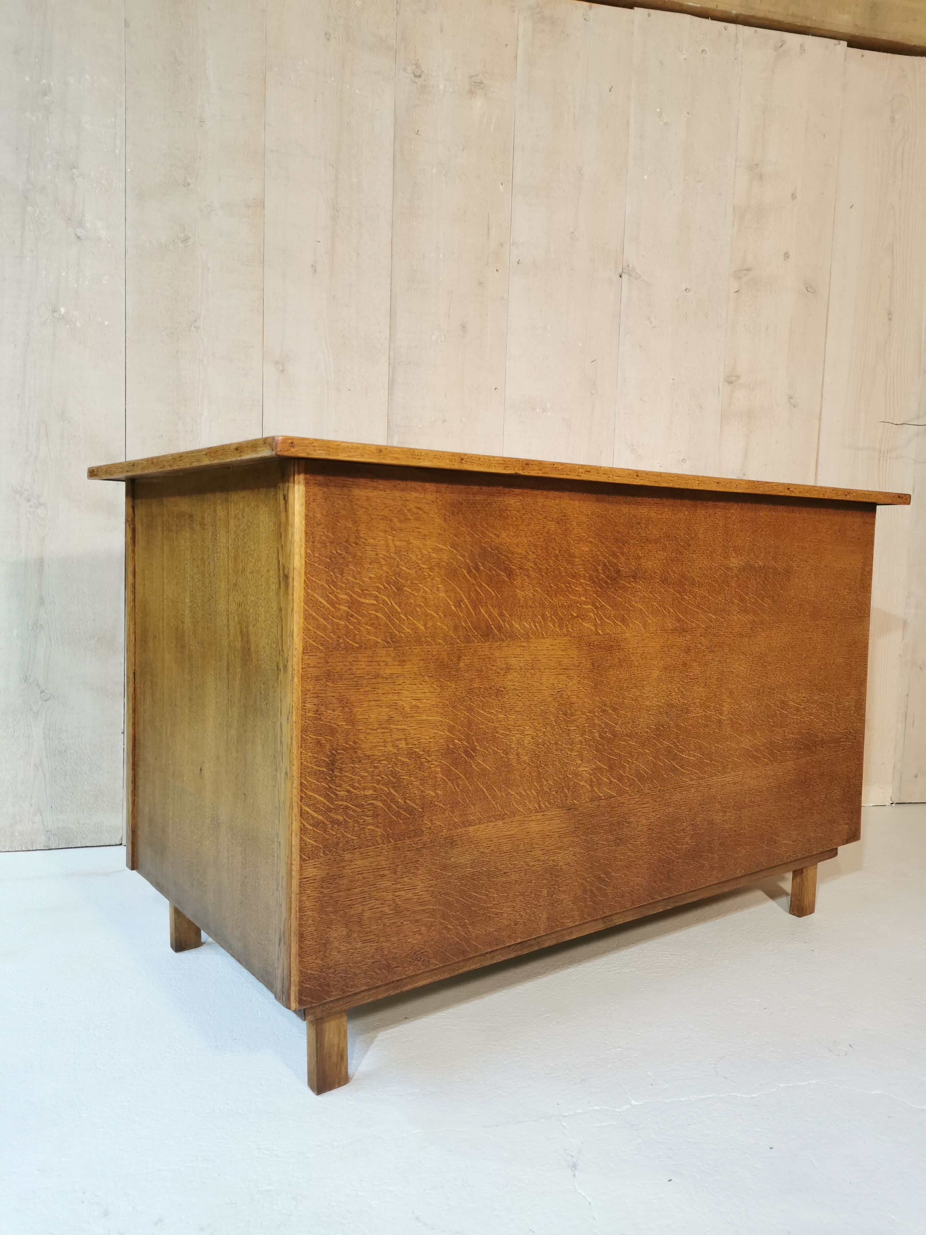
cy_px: 618
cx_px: 463
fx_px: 963
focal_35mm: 27
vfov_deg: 65.3
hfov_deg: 51.4
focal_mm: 5.58
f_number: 1.8
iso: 125
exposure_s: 1/50
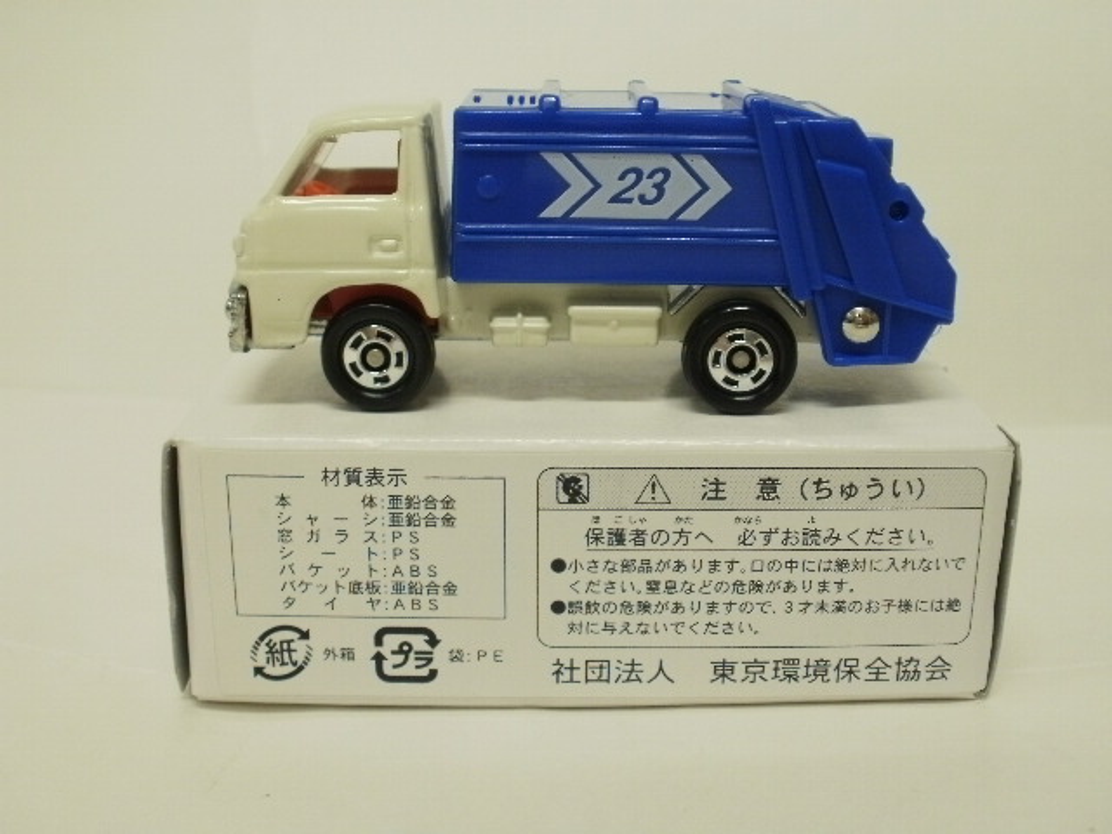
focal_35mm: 44
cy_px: 417
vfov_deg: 32.9
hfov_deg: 42.9
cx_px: 556
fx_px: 1413
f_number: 4
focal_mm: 7.7
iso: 125
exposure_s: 1/13
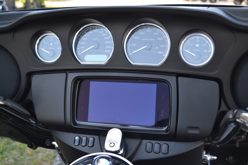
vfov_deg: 29.9
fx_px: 310
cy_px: 82
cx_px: 124
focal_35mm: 45
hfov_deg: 43.6
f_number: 5.6
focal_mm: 30
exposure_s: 1/125
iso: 250
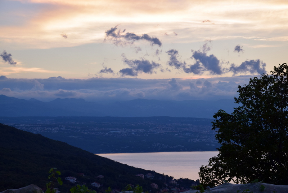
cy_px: 96
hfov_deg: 21.9
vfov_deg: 14.7
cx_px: 144
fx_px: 744
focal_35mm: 93
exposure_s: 1/60
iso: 400
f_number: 8
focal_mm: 62
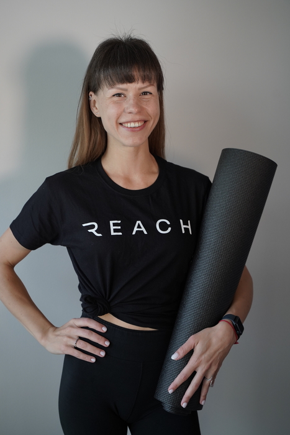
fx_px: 592
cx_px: 145
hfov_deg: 27.5
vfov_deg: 40.3
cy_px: 218
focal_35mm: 49
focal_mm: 49
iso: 1000
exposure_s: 1/320
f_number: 4
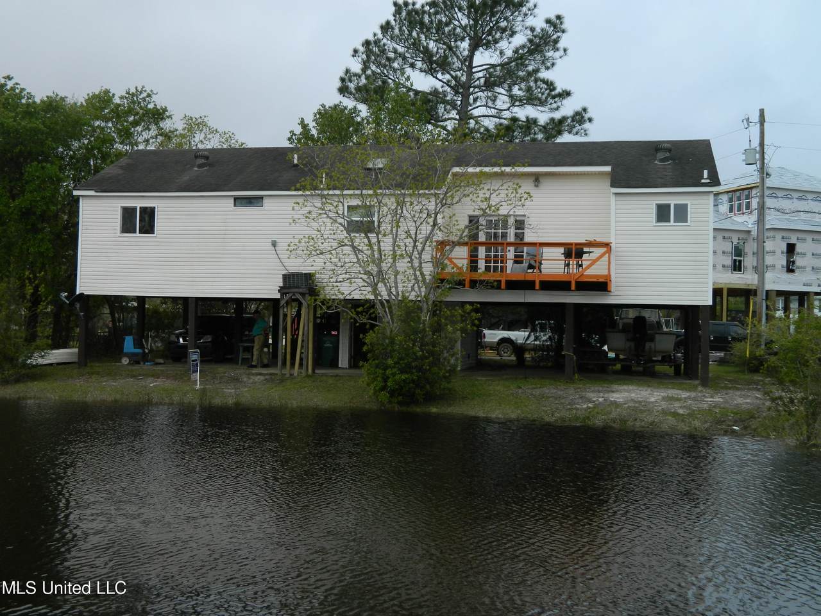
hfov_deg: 45.8
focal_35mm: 41
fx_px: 972
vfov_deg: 35.1
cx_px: 410
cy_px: 308
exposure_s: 1/800
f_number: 3.5
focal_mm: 7.3
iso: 80
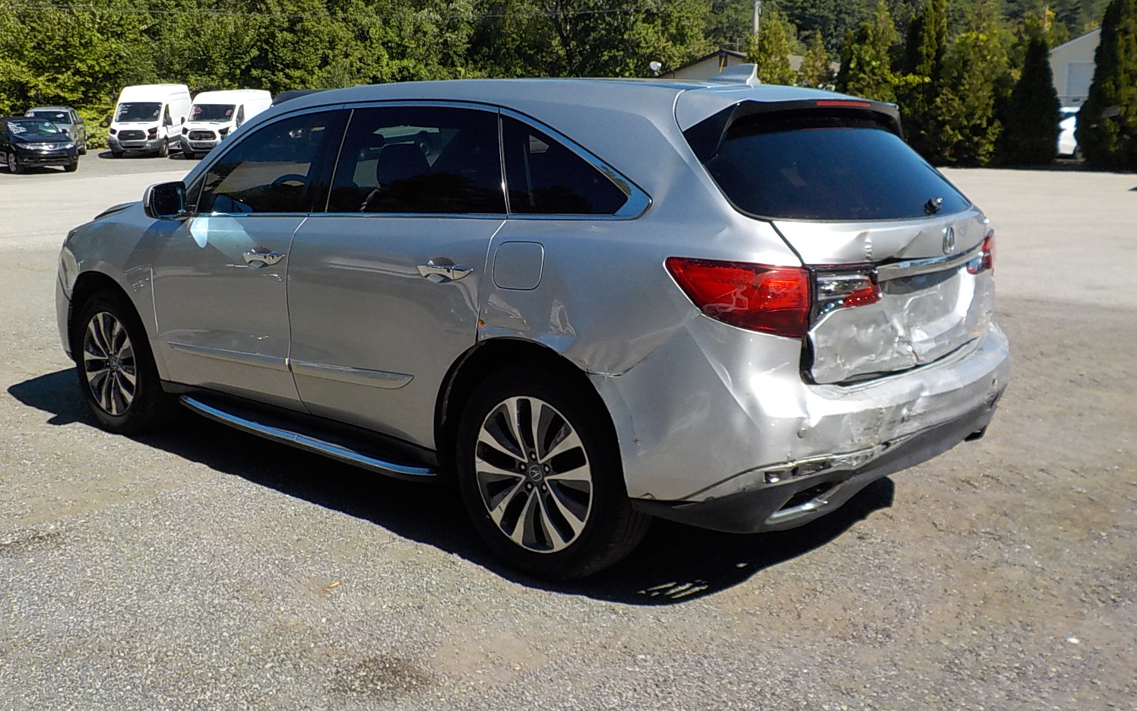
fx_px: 1054
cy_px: 300
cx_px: 556
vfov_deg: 37.2
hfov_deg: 56.7
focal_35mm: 34
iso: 125
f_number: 3.3
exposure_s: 1/1250
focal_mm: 4.1
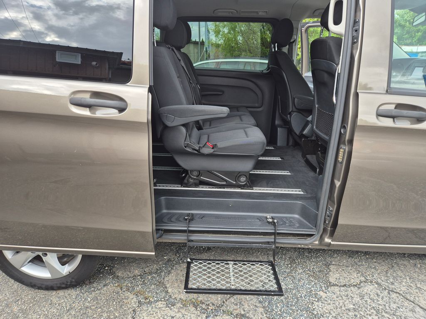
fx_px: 283
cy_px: 160
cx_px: 213
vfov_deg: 58.9
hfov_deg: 73.9
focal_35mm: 23
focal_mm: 5.4
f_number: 1.8
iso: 50
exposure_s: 1/180
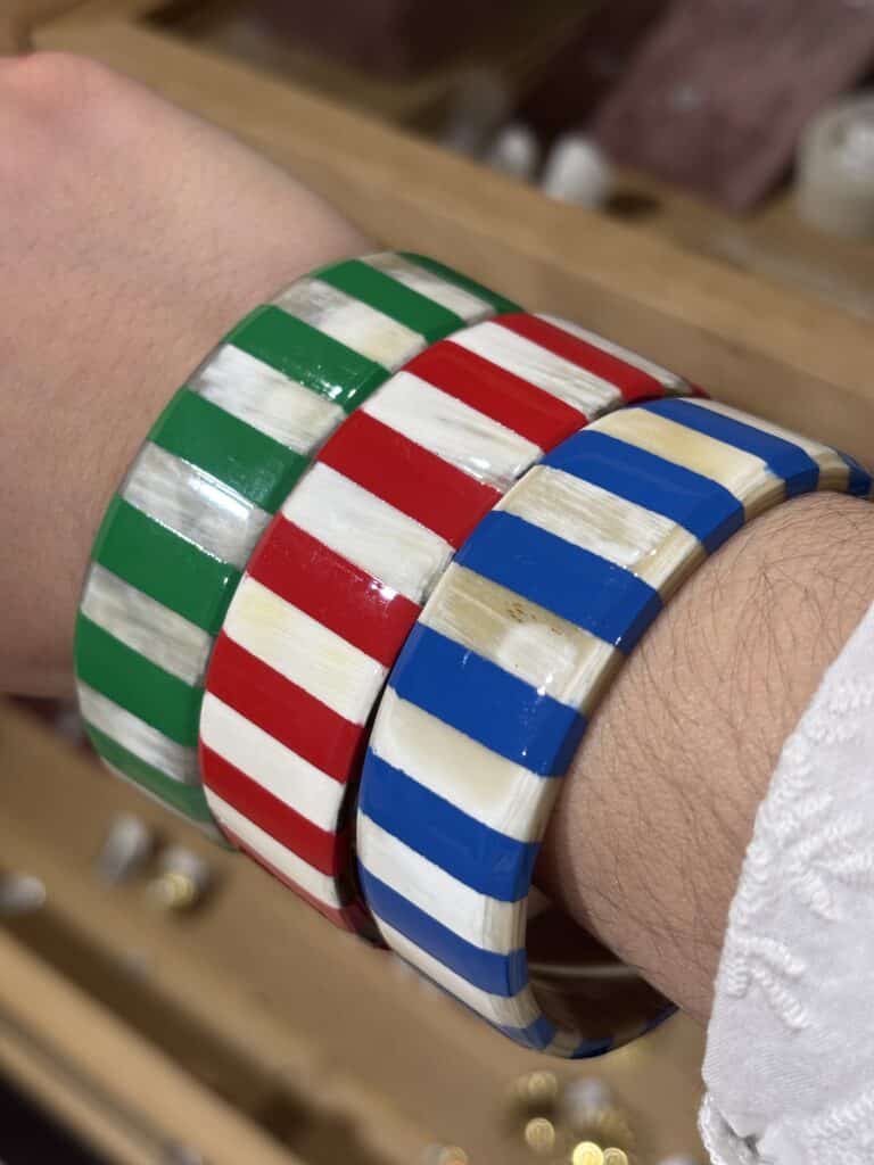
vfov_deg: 36.8
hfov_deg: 28.0
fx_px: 1751
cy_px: 582
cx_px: 437
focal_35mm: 52
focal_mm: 5.96
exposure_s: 1/100
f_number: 1.6
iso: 40
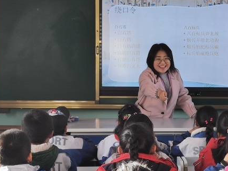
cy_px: 89
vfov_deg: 9.7
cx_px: 164
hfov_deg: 12.9
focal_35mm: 153
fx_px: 1007
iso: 50
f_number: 2.4
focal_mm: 7.48
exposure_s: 1/100
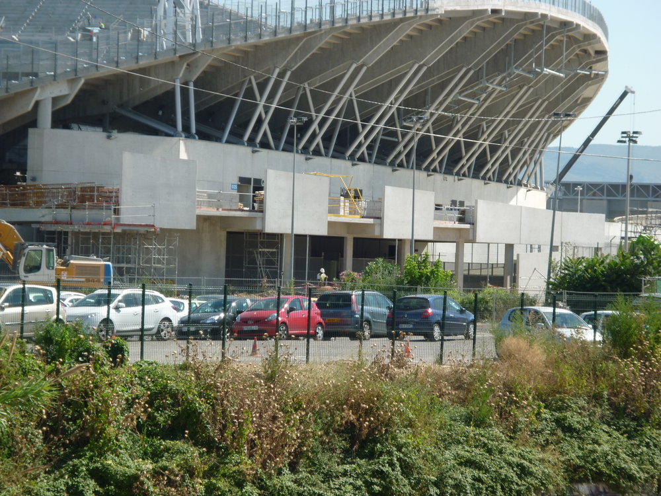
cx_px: 330
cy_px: 248
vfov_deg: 11.2
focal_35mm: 132
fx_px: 2521
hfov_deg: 14.9
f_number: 5.9
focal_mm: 22
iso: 80
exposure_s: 1/250
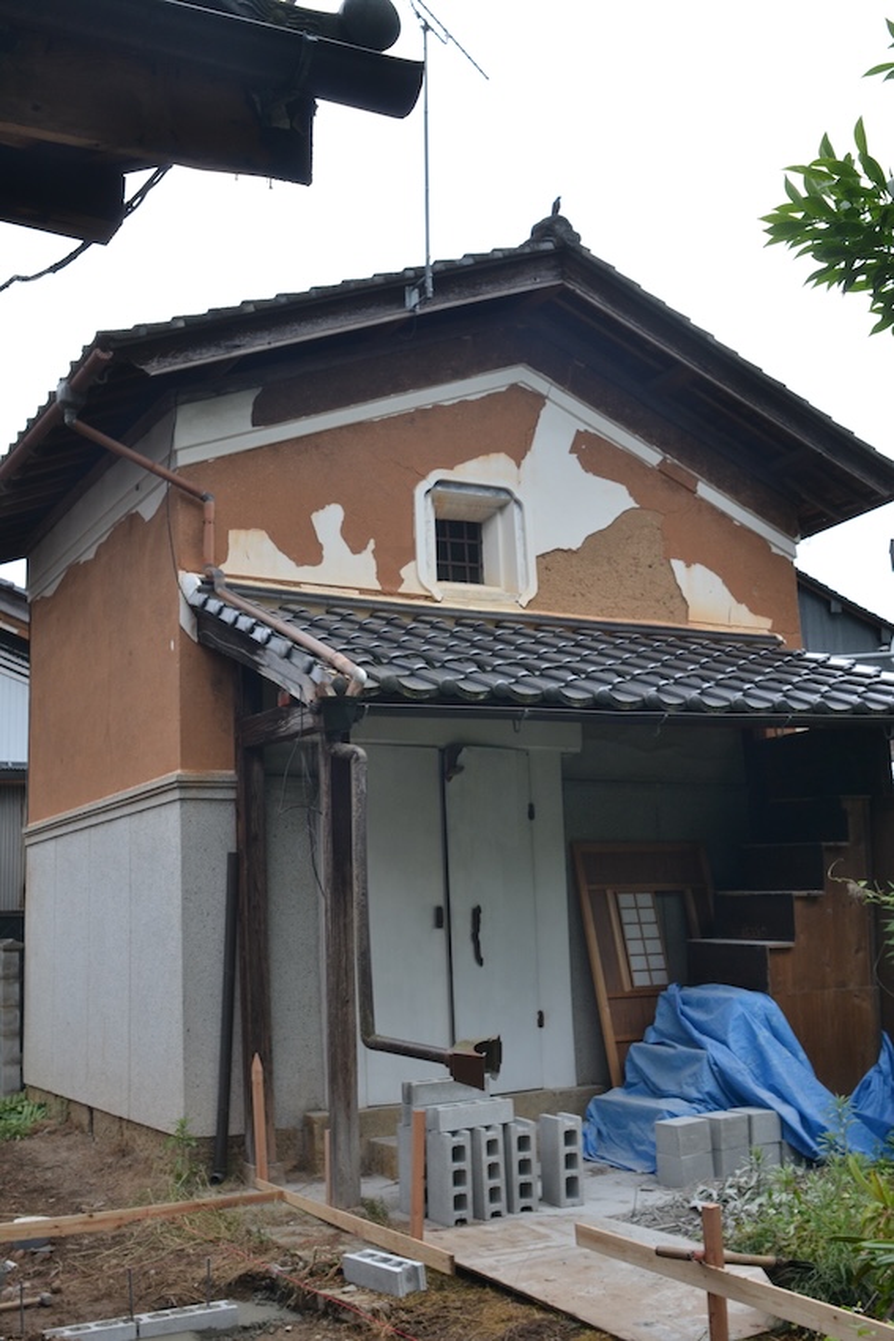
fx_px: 1340
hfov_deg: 36.9
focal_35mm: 36
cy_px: 670
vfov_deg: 53.1
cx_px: 447
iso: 400
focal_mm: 24
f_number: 8
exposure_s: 1/250
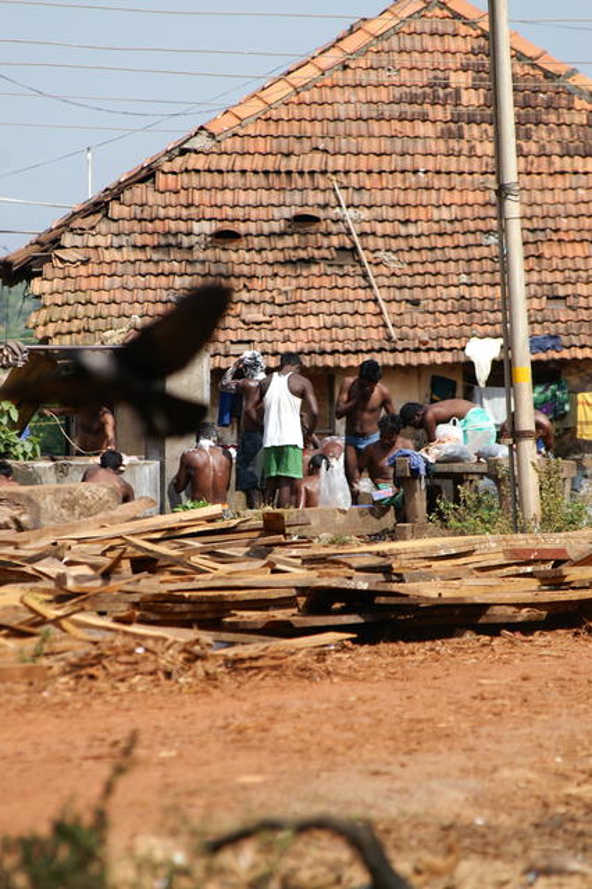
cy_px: 444
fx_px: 11111
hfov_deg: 3.1
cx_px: 296
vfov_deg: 4.6
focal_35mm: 450
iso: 200
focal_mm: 300
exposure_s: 1/640
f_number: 8
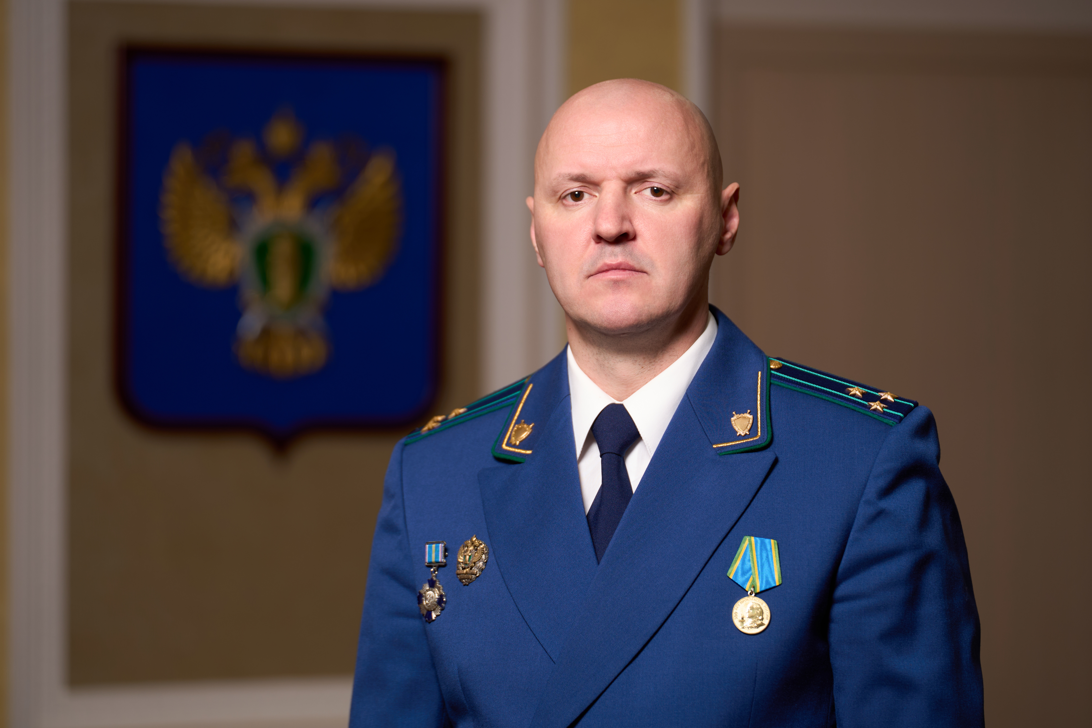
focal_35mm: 127
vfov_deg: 10.8
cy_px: 364
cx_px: 546
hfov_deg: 16.1
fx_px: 3852
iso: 160
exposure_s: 1/250
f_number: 2.8
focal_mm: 127
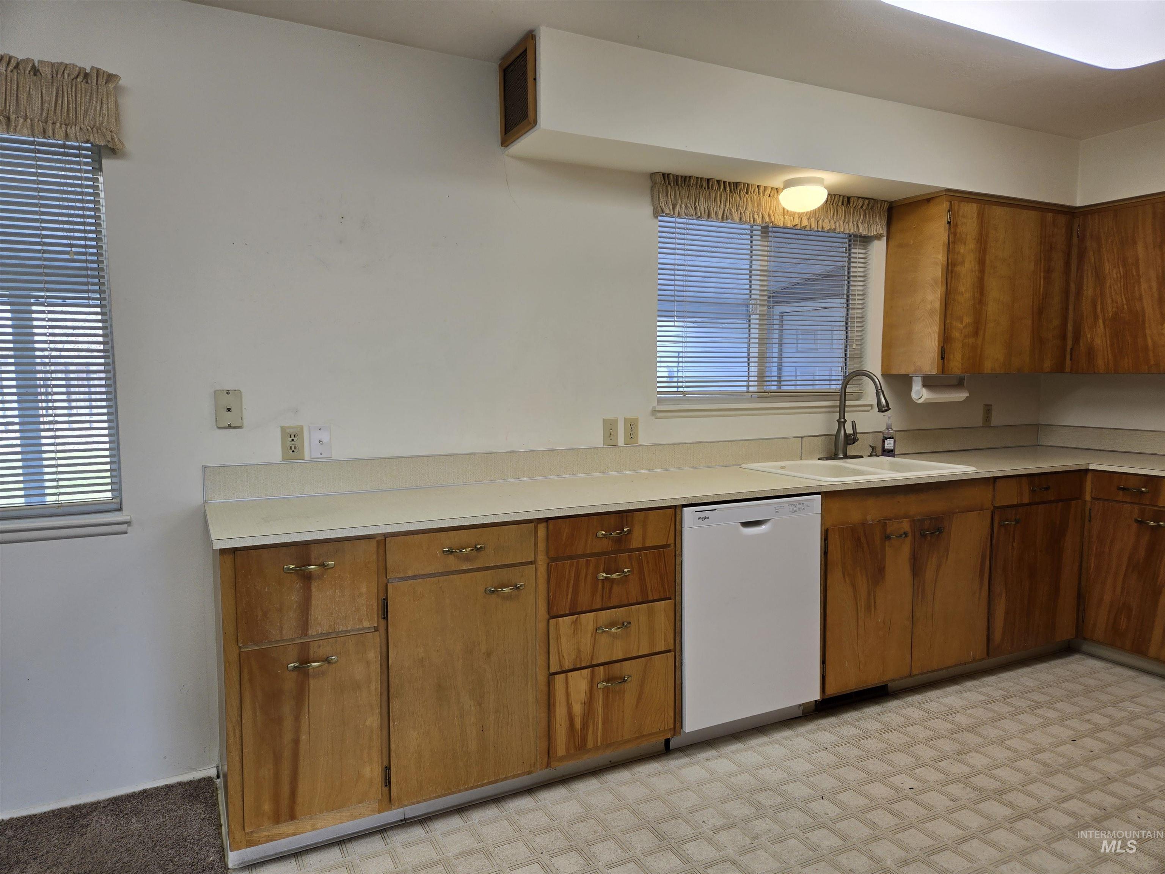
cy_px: 437
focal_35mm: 23
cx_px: 582
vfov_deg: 58.9
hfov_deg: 73.9
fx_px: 774
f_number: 1.8
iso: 40
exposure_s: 1/120
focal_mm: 5.4
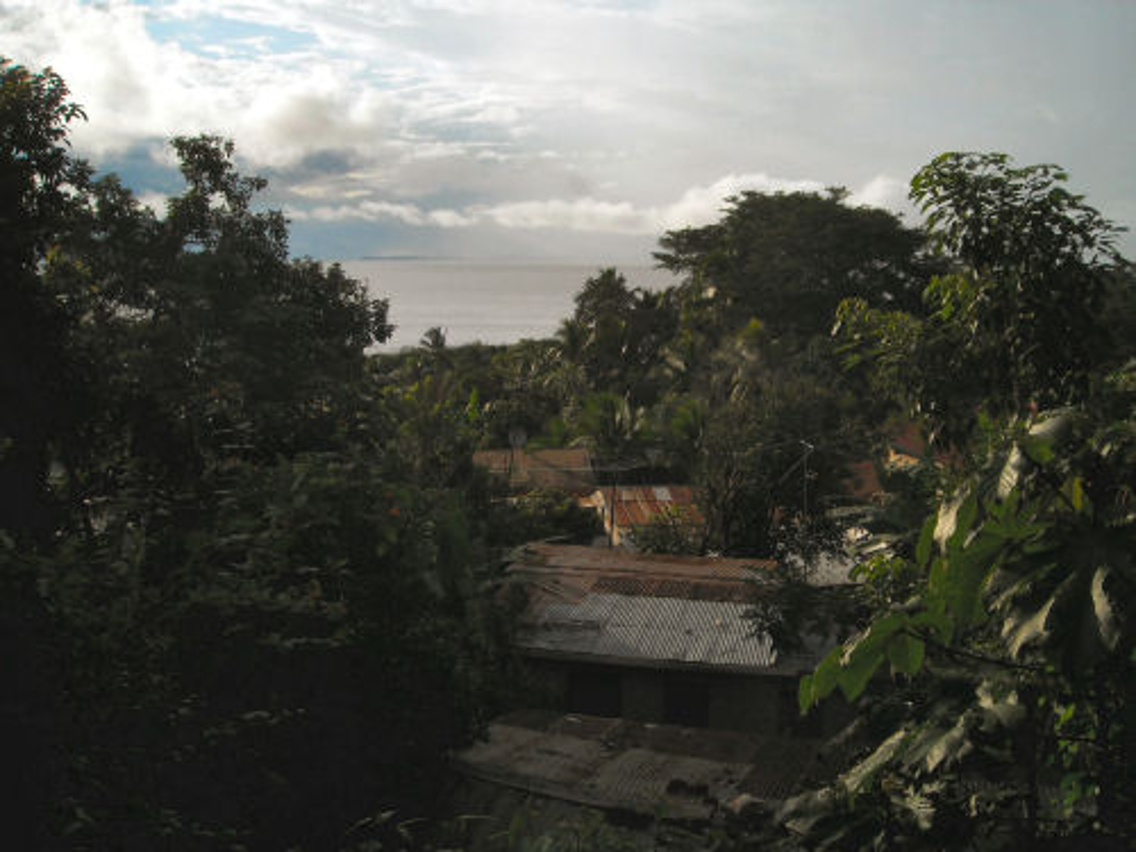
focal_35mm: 35
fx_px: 1149
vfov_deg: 40.7
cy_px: 426
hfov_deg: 52.6
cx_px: 568
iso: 64
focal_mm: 5.7
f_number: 5.6
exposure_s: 1/544
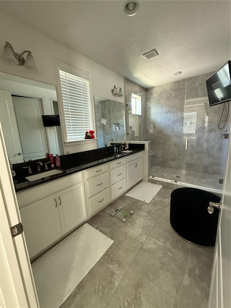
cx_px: 116
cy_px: 154
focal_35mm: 14
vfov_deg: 102.1
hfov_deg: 85.7
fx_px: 125
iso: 640
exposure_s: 1/60
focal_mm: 2.22
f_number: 2.2
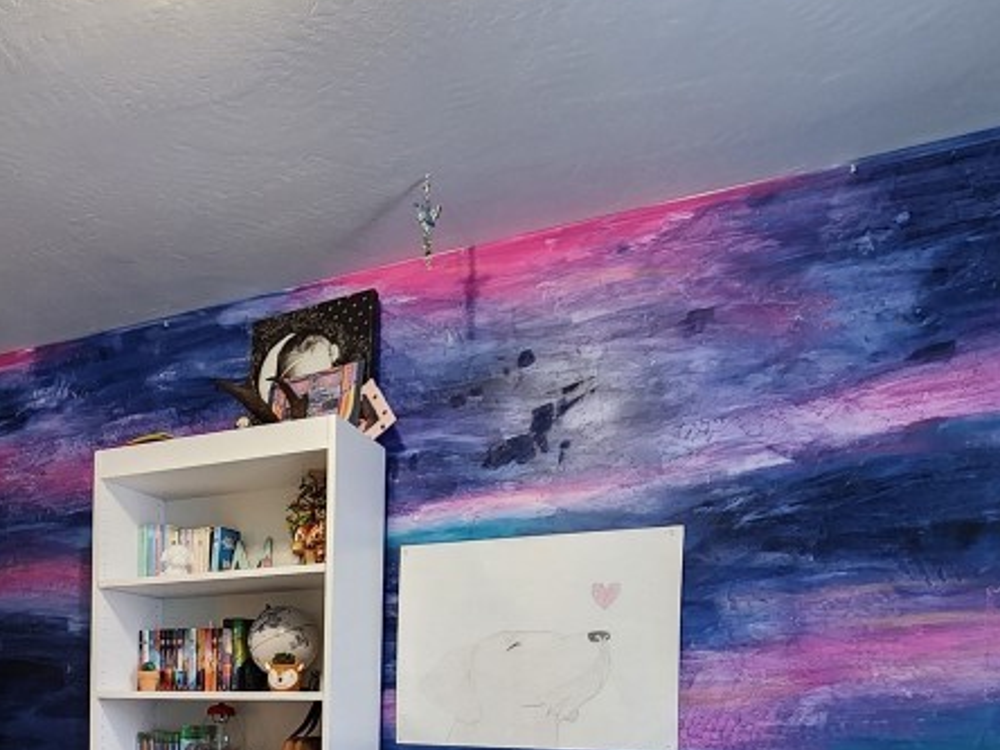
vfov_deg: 41.6
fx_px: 867
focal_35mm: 30
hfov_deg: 55.0
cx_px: 173
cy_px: 723
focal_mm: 2.2
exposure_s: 1/30
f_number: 2.2
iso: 320
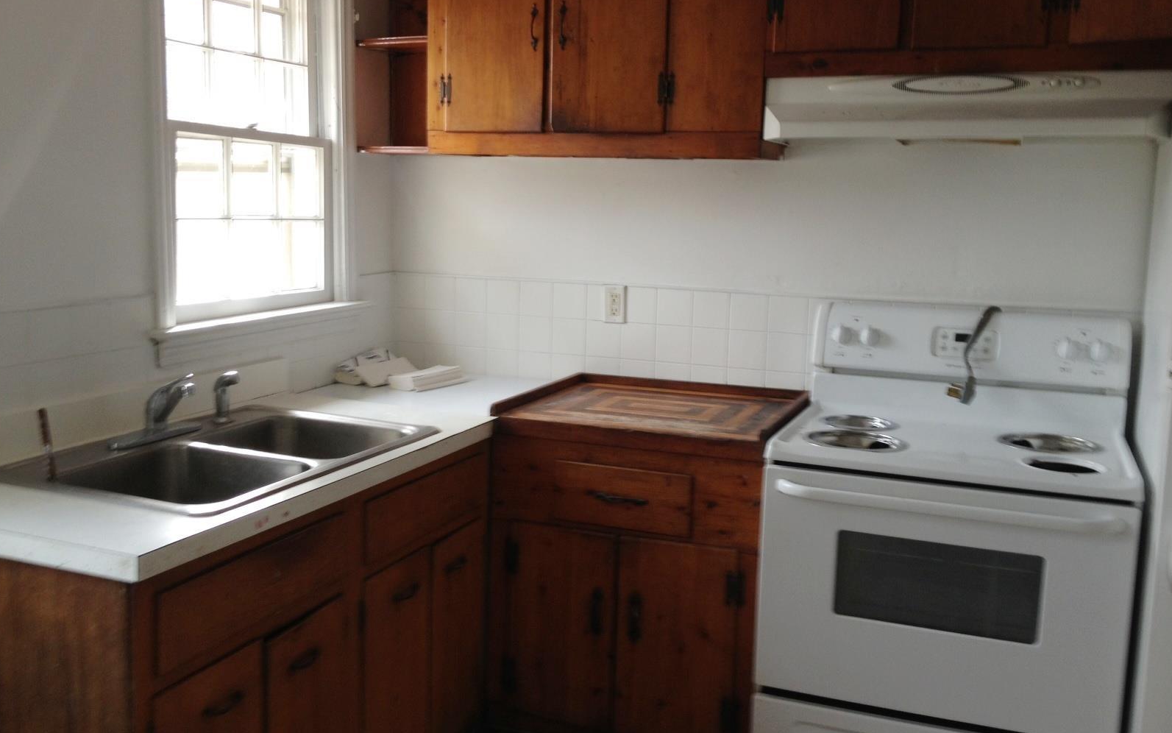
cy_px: 337
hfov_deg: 51.5
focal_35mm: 38
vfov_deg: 33.6
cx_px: 589
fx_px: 1214
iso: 64
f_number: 2.4
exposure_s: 1/30
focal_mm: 4.28
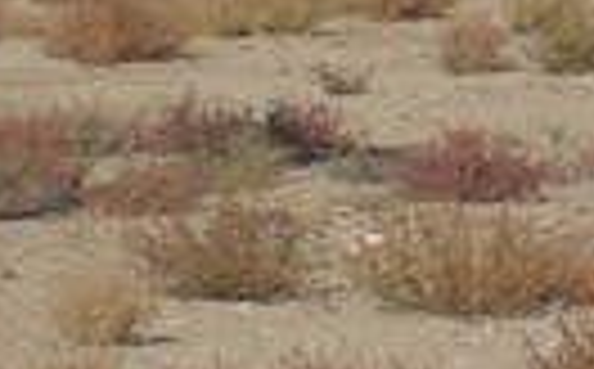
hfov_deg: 4.7
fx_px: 7046
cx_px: 1534
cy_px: 526
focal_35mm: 436
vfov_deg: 3.0
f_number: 12.2
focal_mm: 9.5
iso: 80
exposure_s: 1/250
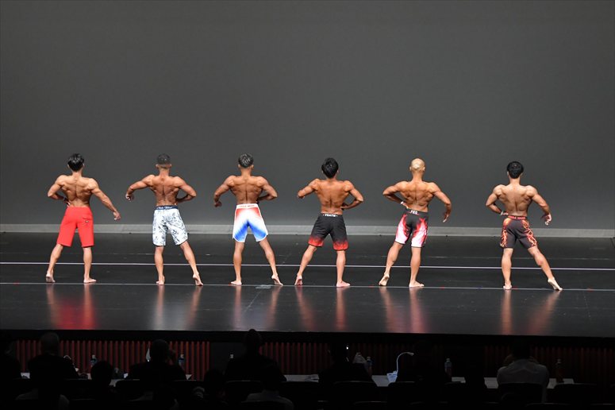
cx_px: 308
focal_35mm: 127
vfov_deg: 10.8
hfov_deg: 16.1
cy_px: 205
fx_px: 2169
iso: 4000
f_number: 5.6
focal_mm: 85
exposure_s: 1/400
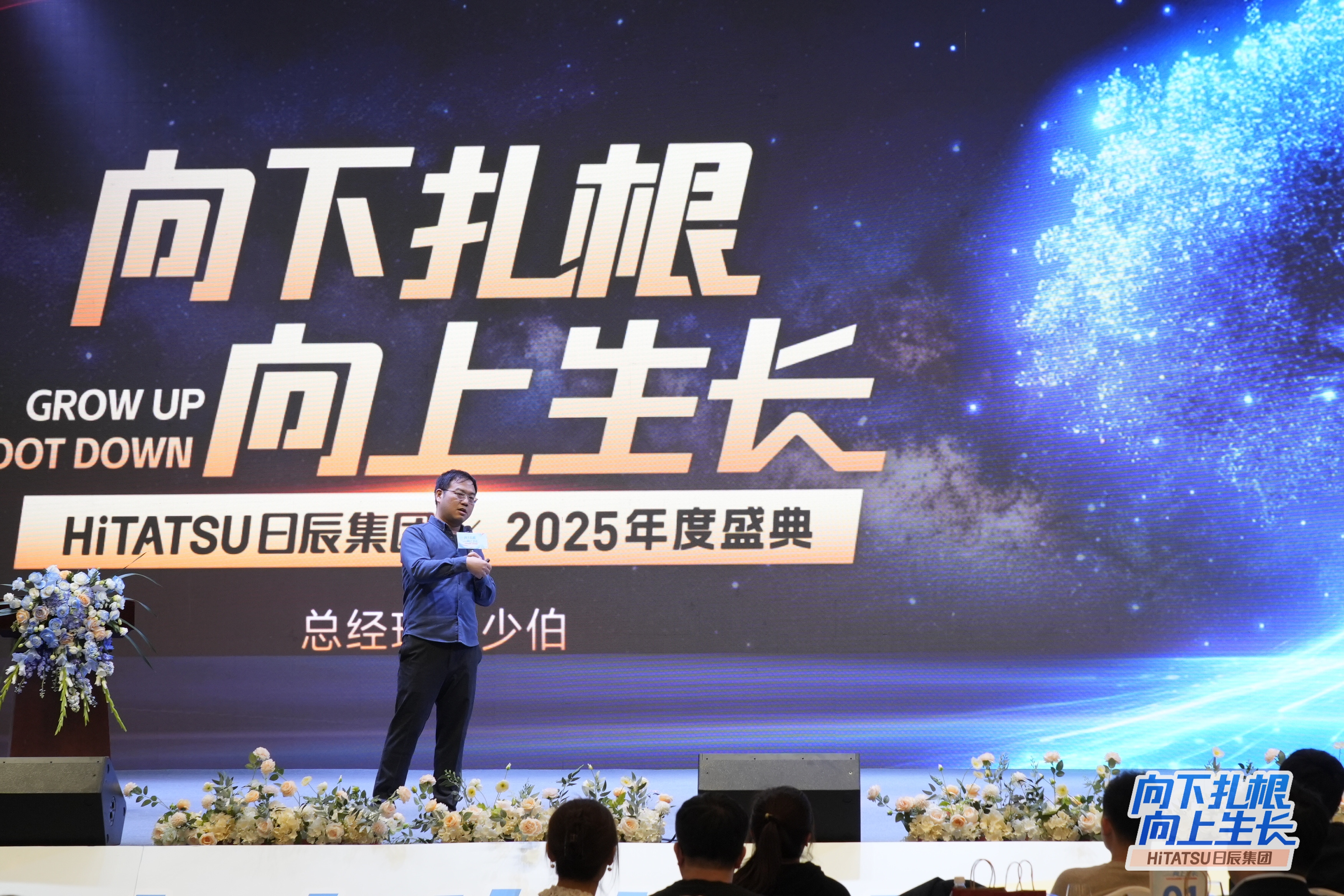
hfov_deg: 27.7
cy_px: 448
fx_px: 2725
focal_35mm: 73
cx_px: 672
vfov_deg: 18.7
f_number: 7.1
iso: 1000
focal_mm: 49
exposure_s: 1/160
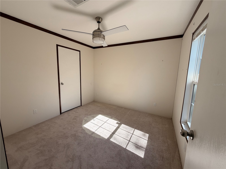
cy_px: 84
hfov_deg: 102.1
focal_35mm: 14
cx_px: 113
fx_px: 91
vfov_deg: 85.7
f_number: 2.2
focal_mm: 2.22
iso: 64
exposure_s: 1/181
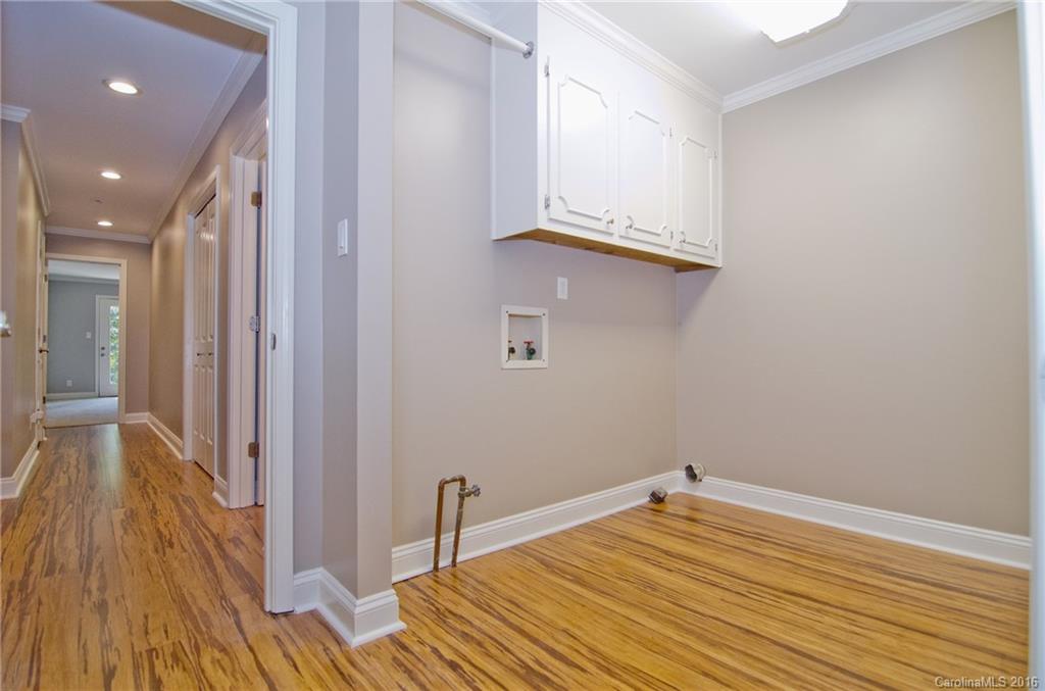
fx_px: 499
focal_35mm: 17
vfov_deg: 69.3
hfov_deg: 92.6
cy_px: 346
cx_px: 522
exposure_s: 1/160
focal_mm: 11.5
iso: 1250
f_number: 3.5
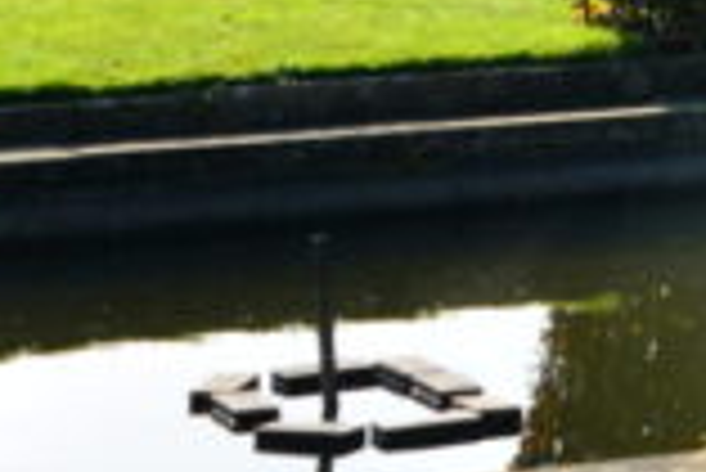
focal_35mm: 235
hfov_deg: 8.0
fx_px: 4613
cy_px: -573
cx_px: 1794
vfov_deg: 5.7
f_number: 11
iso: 640
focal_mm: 36
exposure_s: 1/640
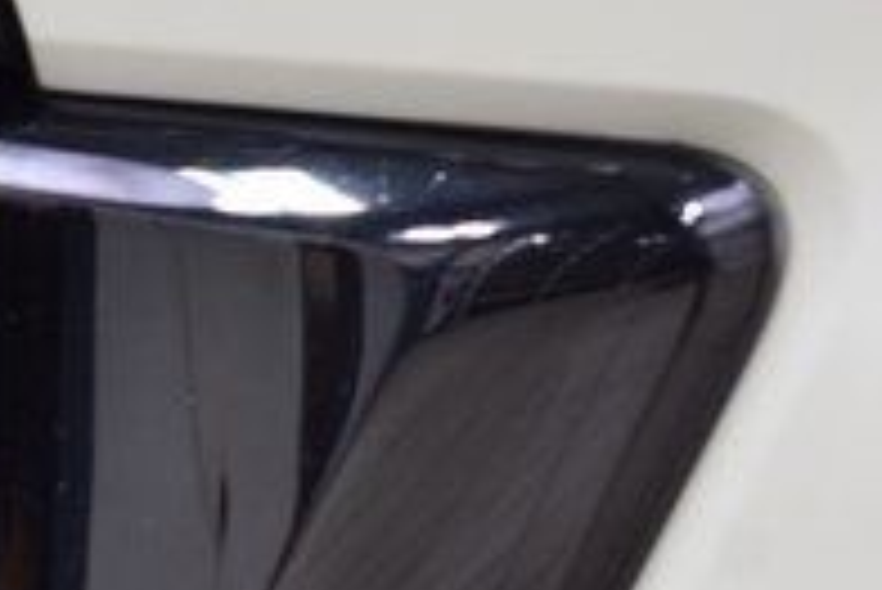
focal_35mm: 343
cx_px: -554
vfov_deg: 4.0
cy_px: 327
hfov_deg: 5.9
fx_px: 8409
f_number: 7.1
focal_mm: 70
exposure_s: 1/30
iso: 1100
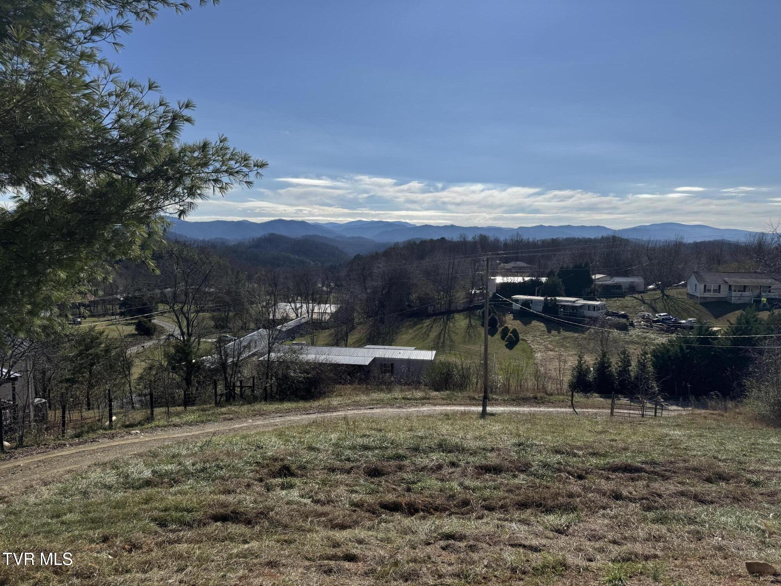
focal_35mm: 24
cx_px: 390
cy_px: 293
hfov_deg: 71.6
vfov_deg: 56.8
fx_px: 541
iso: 80
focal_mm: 6.76
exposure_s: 1/12346
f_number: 1.78
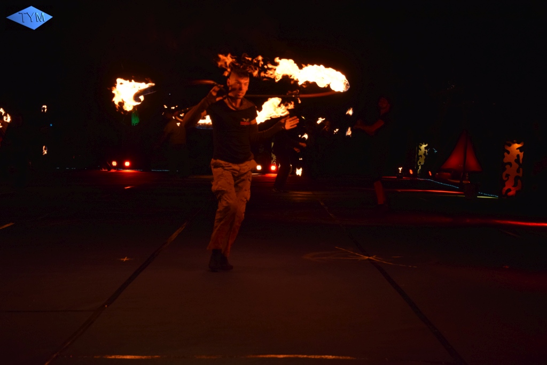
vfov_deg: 21.6
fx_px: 957
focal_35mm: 63
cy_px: 182
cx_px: 274
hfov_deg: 31.9
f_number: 4.8
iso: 800
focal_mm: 42
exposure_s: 1/320
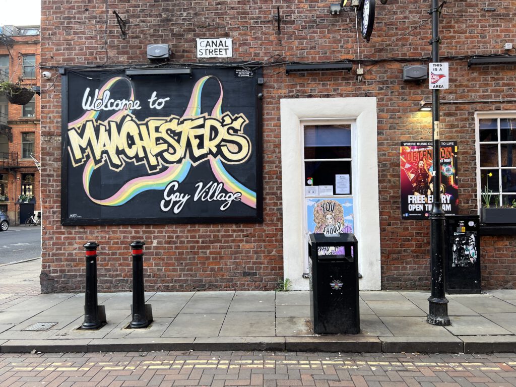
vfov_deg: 53.1
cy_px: 194
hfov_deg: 67.3
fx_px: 388
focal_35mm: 26
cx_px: 258
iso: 40
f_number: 1.5
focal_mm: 5.7
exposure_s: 1/220
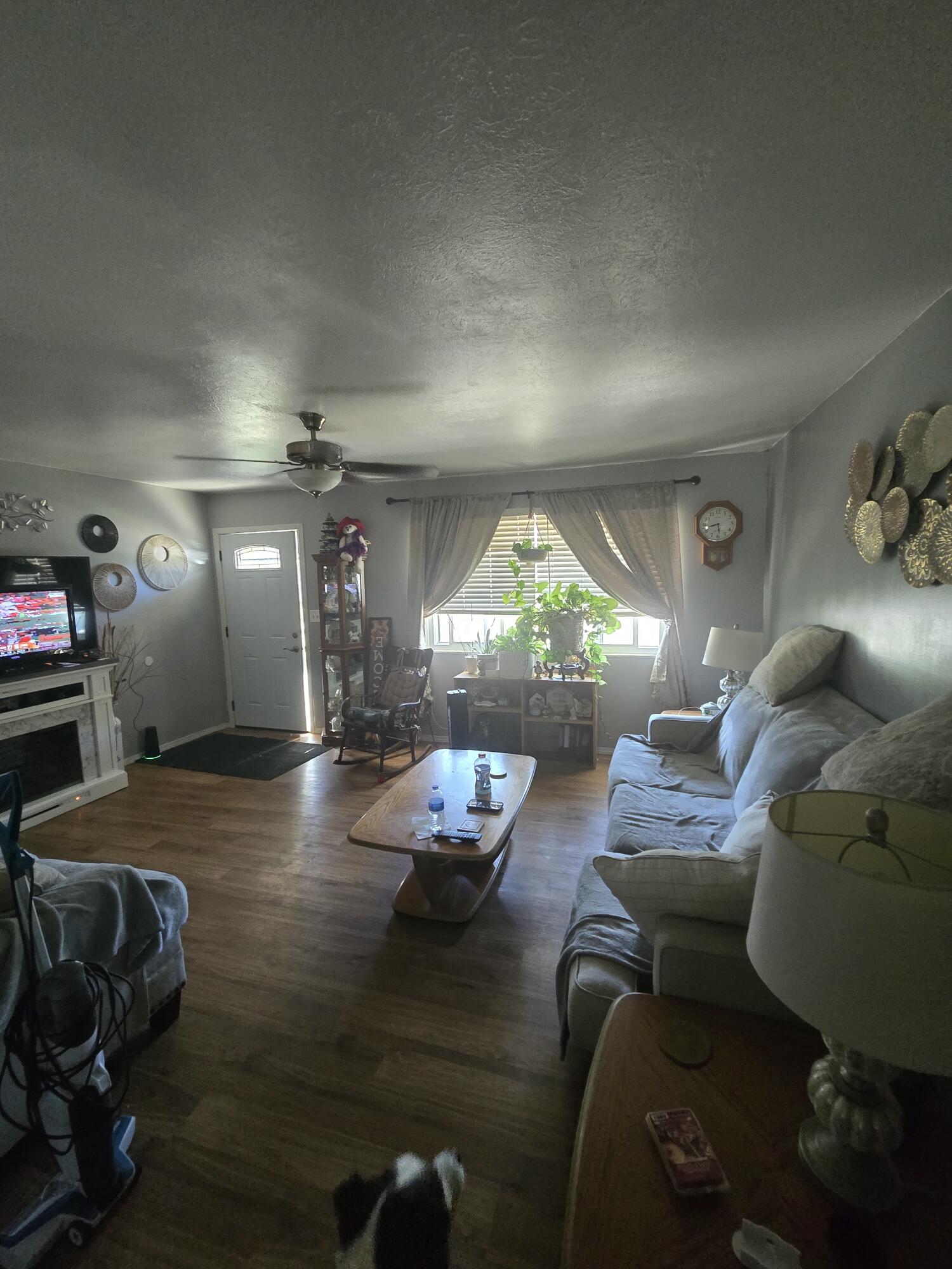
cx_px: 476
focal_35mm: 13
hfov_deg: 89.9
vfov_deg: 106.2
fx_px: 477
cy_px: 634
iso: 640
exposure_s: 1/60
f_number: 2.2
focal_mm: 2.2
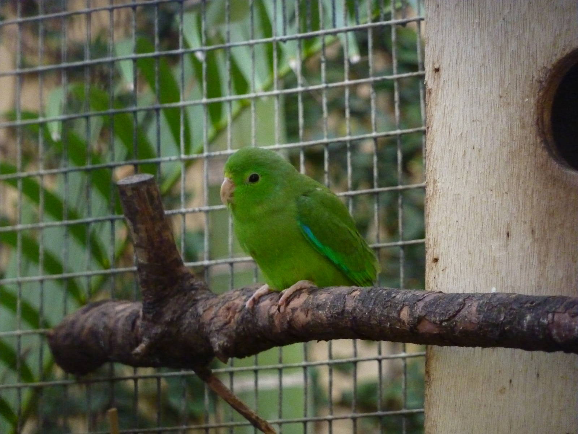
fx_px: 4041
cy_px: 217
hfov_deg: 8.2
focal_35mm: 242
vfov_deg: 6.1
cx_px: 289
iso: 800
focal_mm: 39.7
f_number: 4.7
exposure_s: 1/40
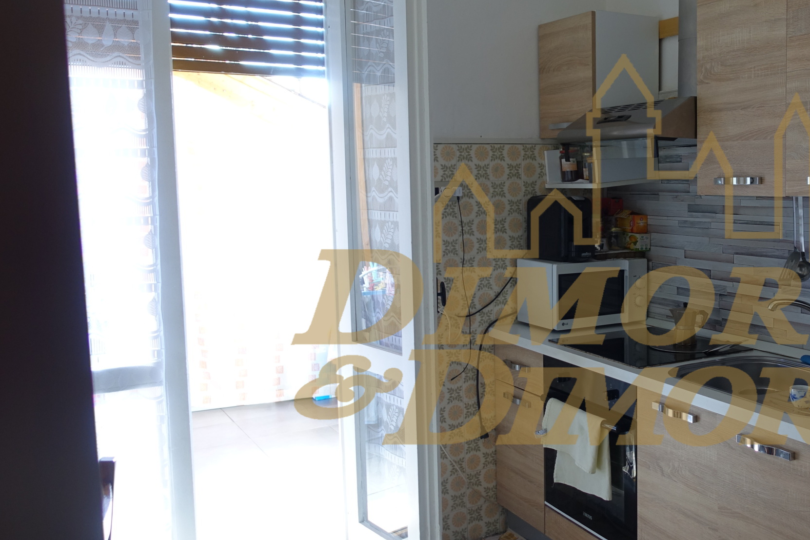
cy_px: 252
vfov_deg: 35.9
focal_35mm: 37
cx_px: 600
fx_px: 832
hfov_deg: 49.9
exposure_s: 1/30
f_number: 2
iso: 125
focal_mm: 8.8
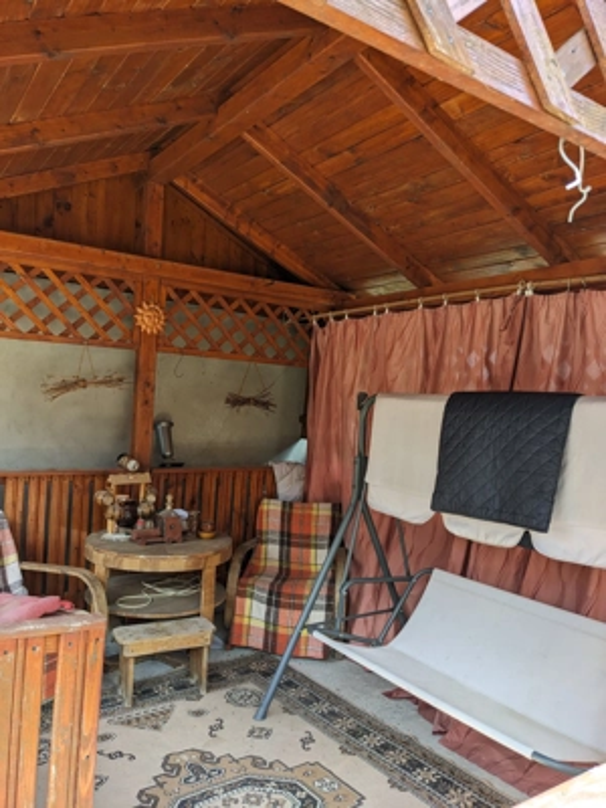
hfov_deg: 51.4
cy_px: 404
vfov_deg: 65.3
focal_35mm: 27
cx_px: 303
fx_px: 630
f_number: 1.73
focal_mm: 4.38
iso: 36
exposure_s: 1/192
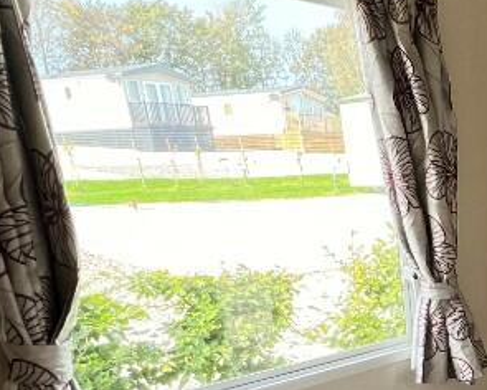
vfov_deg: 31.4
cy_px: 398
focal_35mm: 44
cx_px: 591
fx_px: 634
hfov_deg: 33.7
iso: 50
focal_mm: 1.57
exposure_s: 1/99
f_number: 1.8
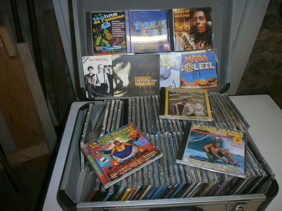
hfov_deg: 65.3
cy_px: 106
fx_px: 220
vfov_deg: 51.4
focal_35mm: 27
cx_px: 141
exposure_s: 1/30
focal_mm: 4.8
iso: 100
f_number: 2.9
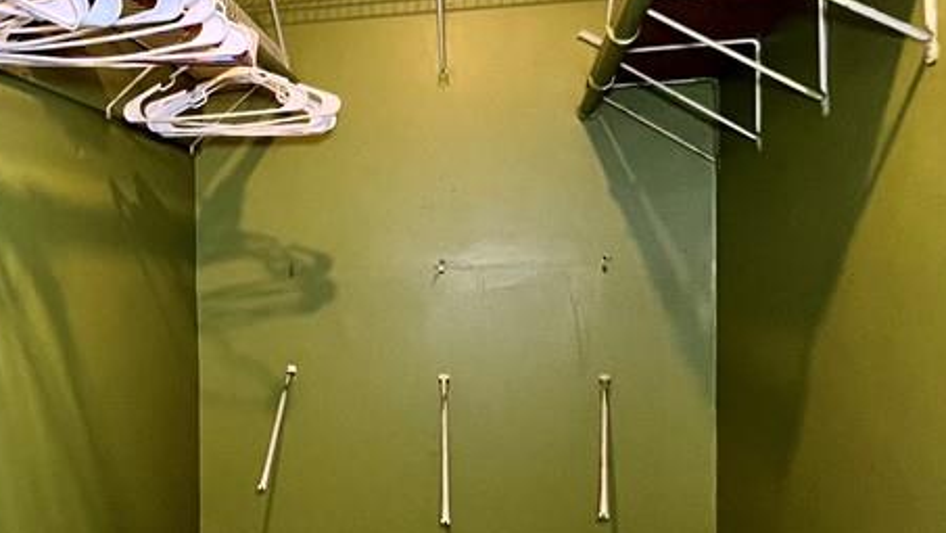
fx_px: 803
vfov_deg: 36.6
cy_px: 309
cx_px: 203
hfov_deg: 57.0
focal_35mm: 32
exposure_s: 1/60
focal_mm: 1.57
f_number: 1.8
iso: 640
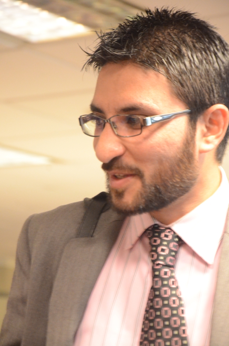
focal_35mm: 158
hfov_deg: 8.7
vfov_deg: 13.1
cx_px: 114
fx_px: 1510
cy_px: 173
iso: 5000
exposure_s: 1/50
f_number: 5.6
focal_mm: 105
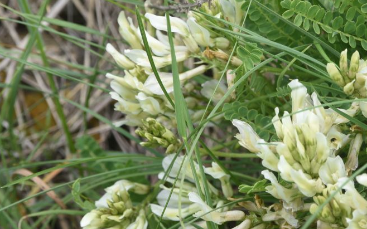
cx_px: 337
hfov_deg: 14.7
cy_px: 26
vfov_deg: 9.3
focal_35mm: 141
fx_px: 1410
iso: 200
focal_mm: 70
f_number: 11
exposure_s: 1/125
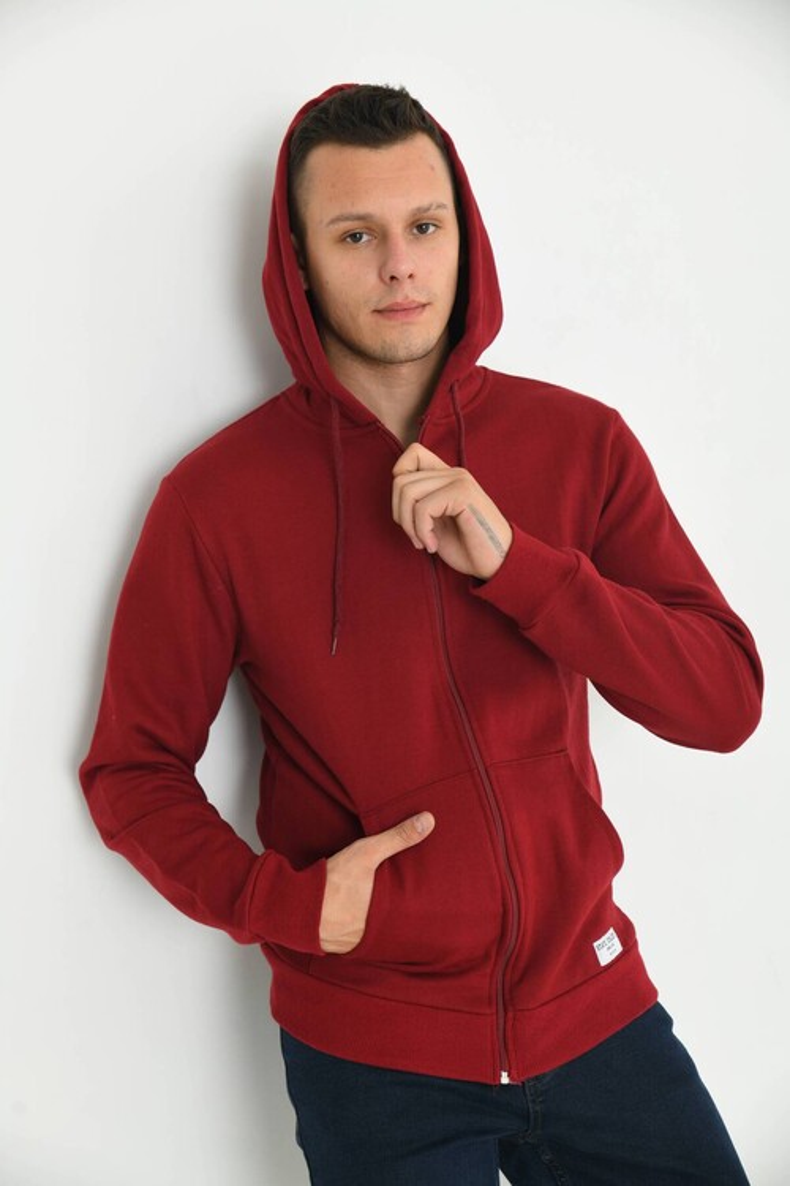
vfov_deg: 34.5
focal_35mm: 58
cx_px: 395
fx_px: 1909
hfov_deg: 23.4
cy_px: 593
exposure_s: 1/125
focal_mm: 58
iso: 160
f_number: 5.6
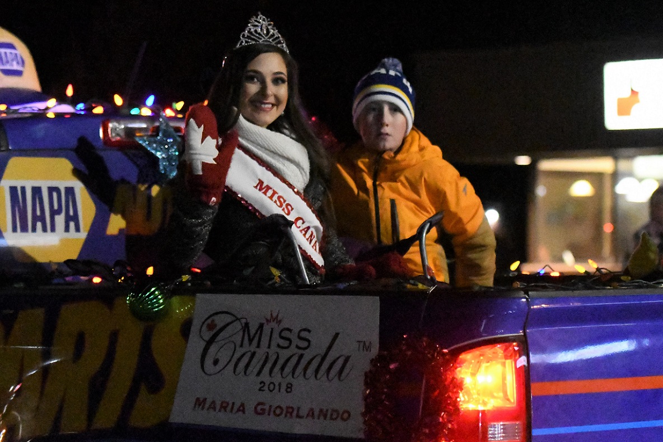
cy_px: 221
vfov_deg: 13.0
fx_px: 1933
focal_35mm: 105
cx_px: 332
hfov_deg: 19.5
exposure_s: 1/800
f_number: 2.8
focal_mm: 70
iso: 51200
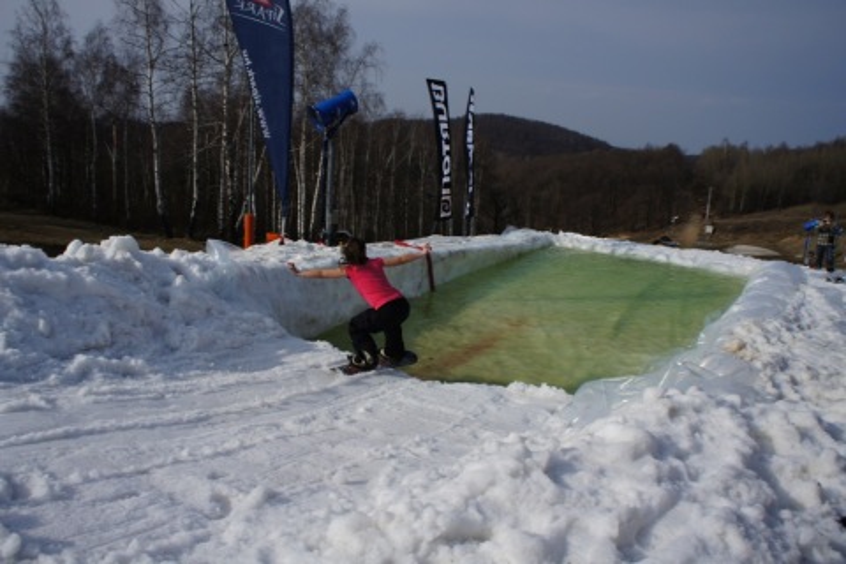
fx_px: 634
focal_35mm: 27
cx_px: 423
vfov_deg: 47.9
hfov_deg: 67.4
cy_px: 282
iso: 200
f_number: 13
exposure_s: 1/500
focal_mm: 18
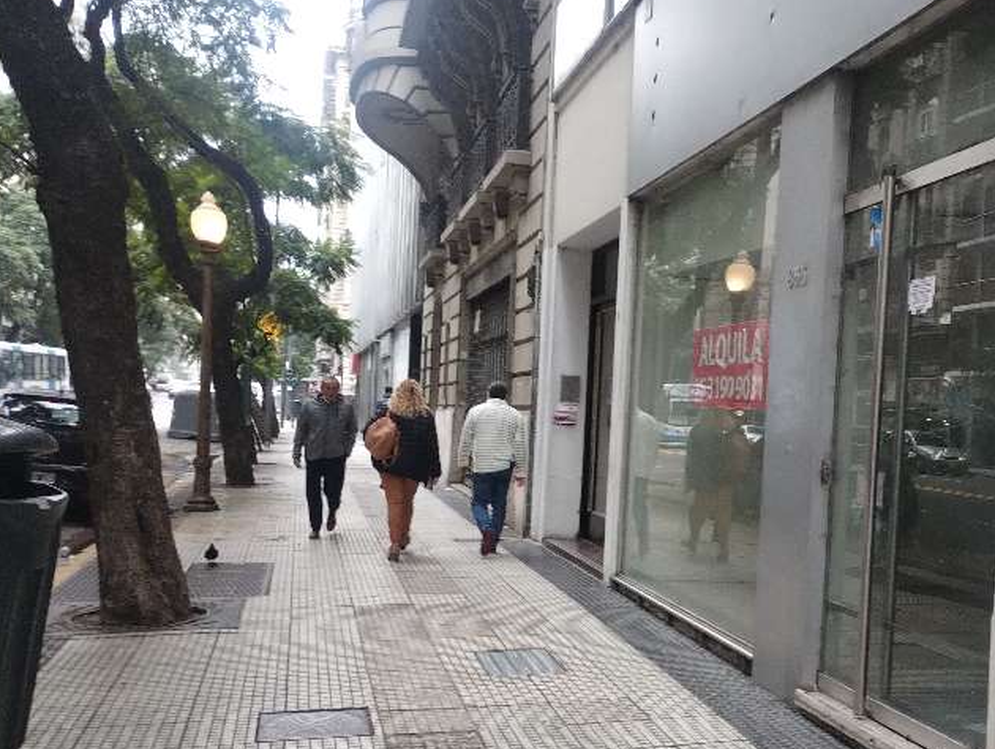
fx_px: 1151
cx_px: 696
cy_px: 459
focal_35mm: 40
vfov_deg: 35.9
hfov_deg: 45.7
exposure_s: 1/50
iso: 256
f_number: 1.8
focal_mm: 4.27
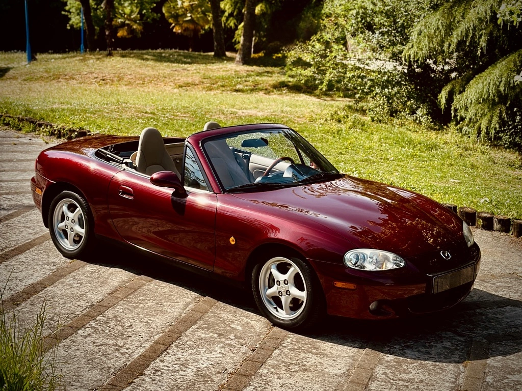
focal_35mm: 48
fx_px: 724
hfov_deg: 39.7
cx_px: 261
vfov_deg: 30.3
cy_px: 196
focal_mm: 6.86
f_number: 1.78
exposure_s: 1/3472
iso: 100
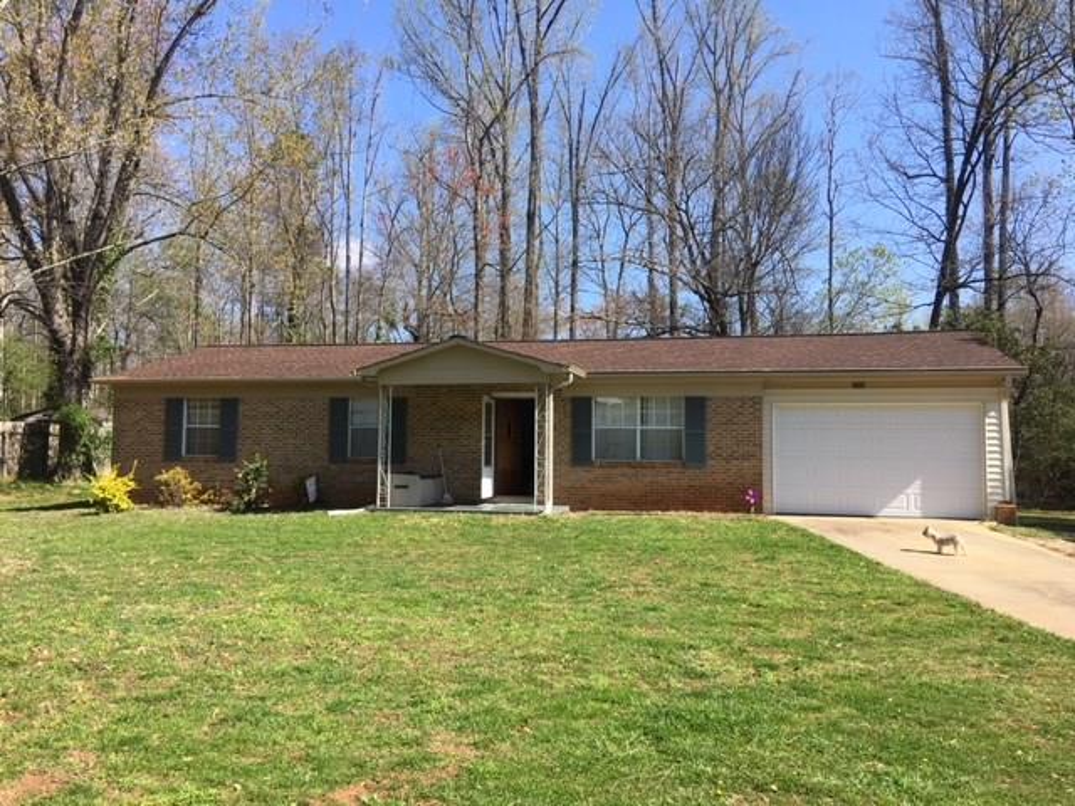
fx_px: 901
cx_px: 538
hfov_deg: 61.7
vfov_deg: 48.2
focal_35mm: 29
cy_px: 403
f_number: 2.2
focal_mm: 4.15
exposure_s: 1/827
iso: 25
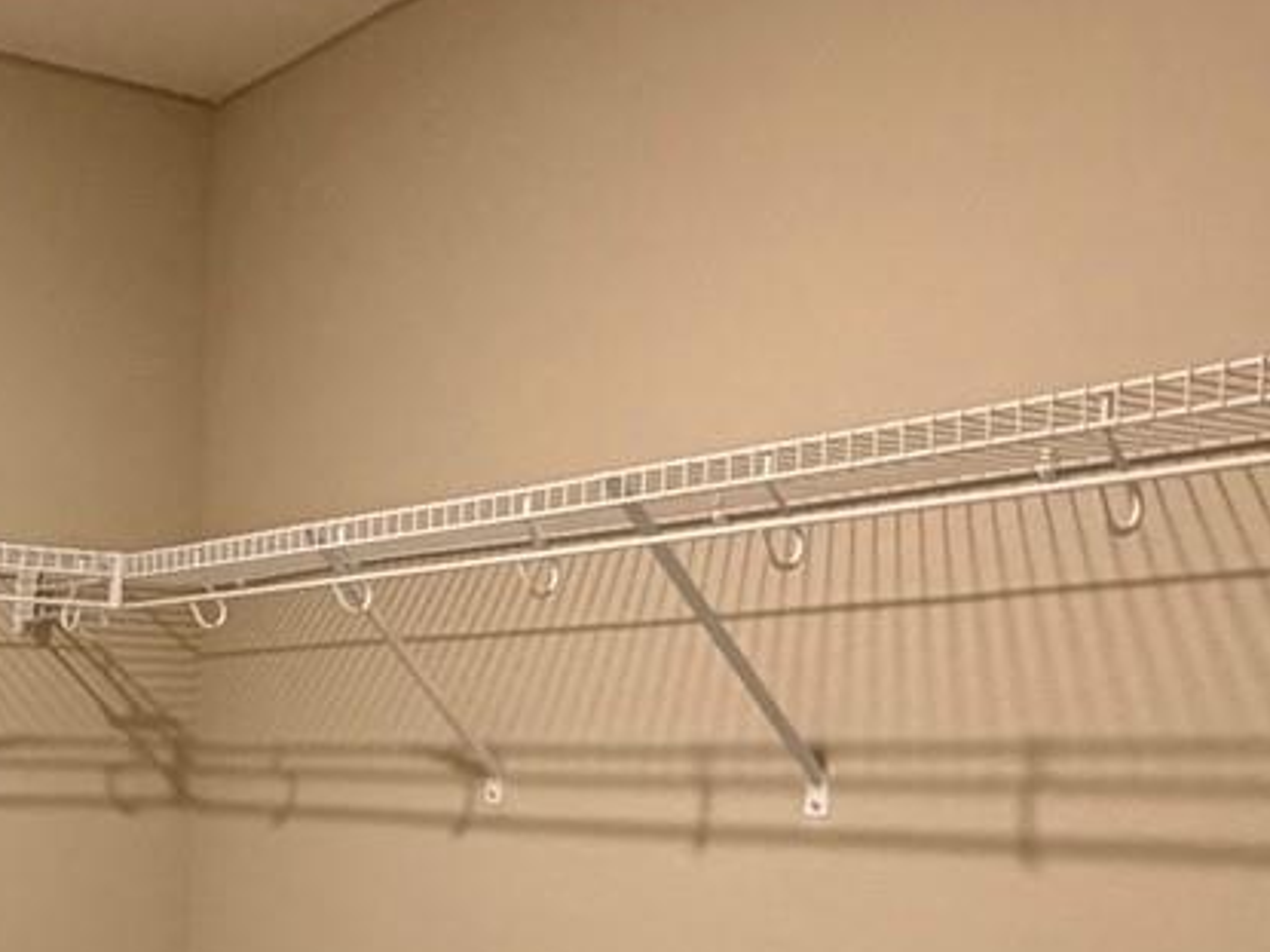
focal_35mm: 54
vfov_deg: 26.3
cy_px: 823
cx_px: 104
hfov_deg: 33.5
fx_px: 1981
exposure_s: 1/60
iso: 320
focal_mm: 2.22
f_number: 2.2
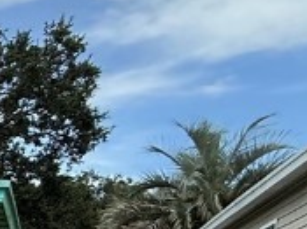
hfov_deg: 15.3
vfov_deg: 15.9
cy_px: 381
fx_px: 727
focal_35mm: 82
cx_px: -403
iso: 64
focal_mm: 2.22
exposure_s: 1/1259
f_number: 2.2
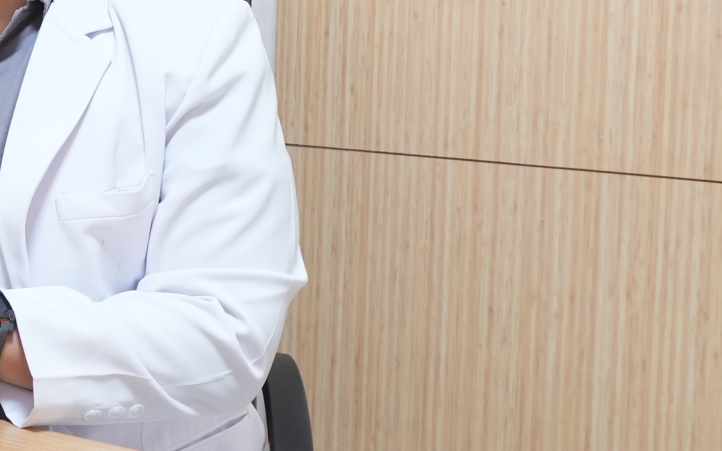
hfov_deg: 24.3
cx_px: -217
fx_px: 1456
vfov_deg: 17.4
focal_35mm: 74
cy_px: 71
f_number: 5
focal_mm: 16
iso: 640
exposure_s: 1/15
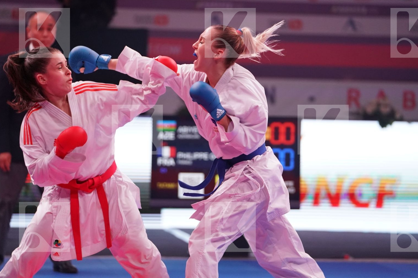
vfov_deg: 7.5
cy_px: 130
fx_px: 2124
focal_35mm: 183
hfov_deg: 11.2
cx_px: 230
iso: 4000
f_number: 2.8
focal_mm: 155
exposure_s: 1/1000
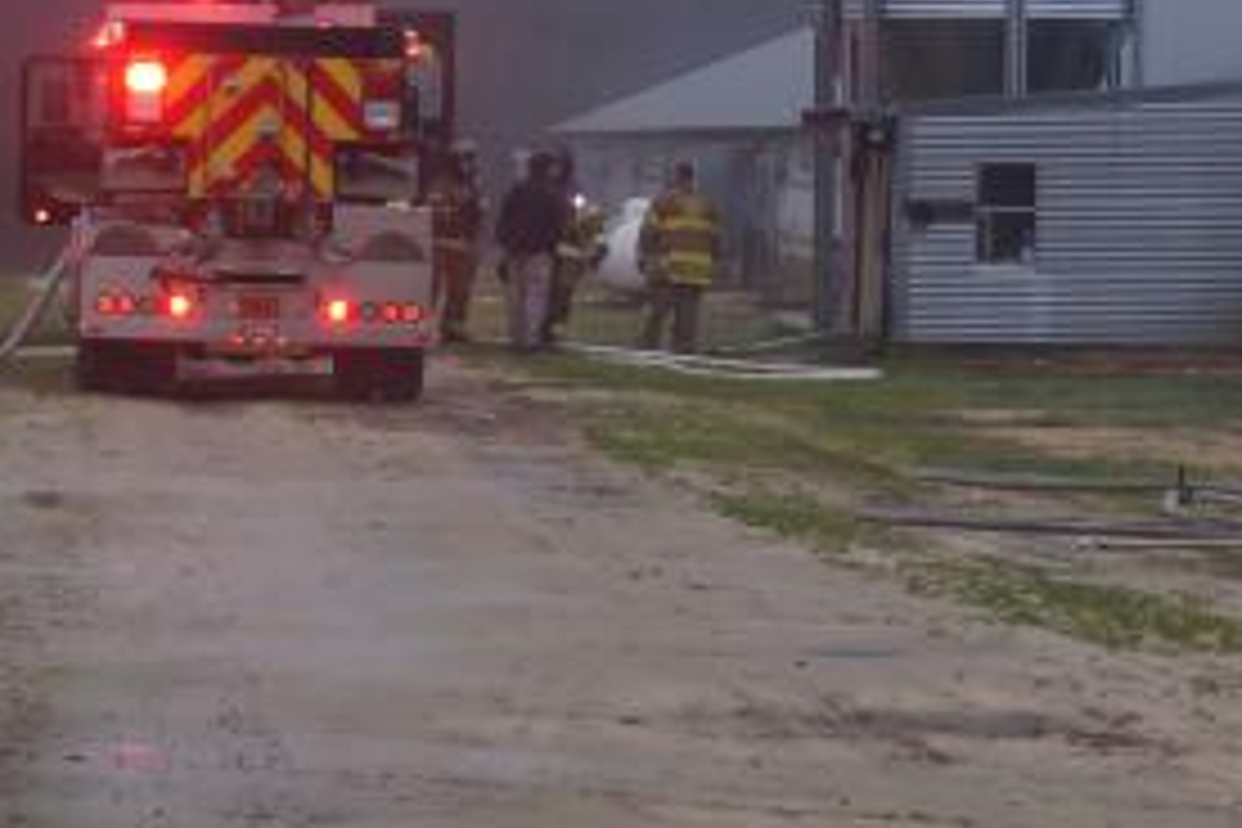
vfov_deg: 5.3
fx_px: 9004
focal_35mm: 261
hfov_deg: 7.9
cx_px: 387
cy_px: 133
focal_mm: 60
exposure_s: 1/100
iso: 200
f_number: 5
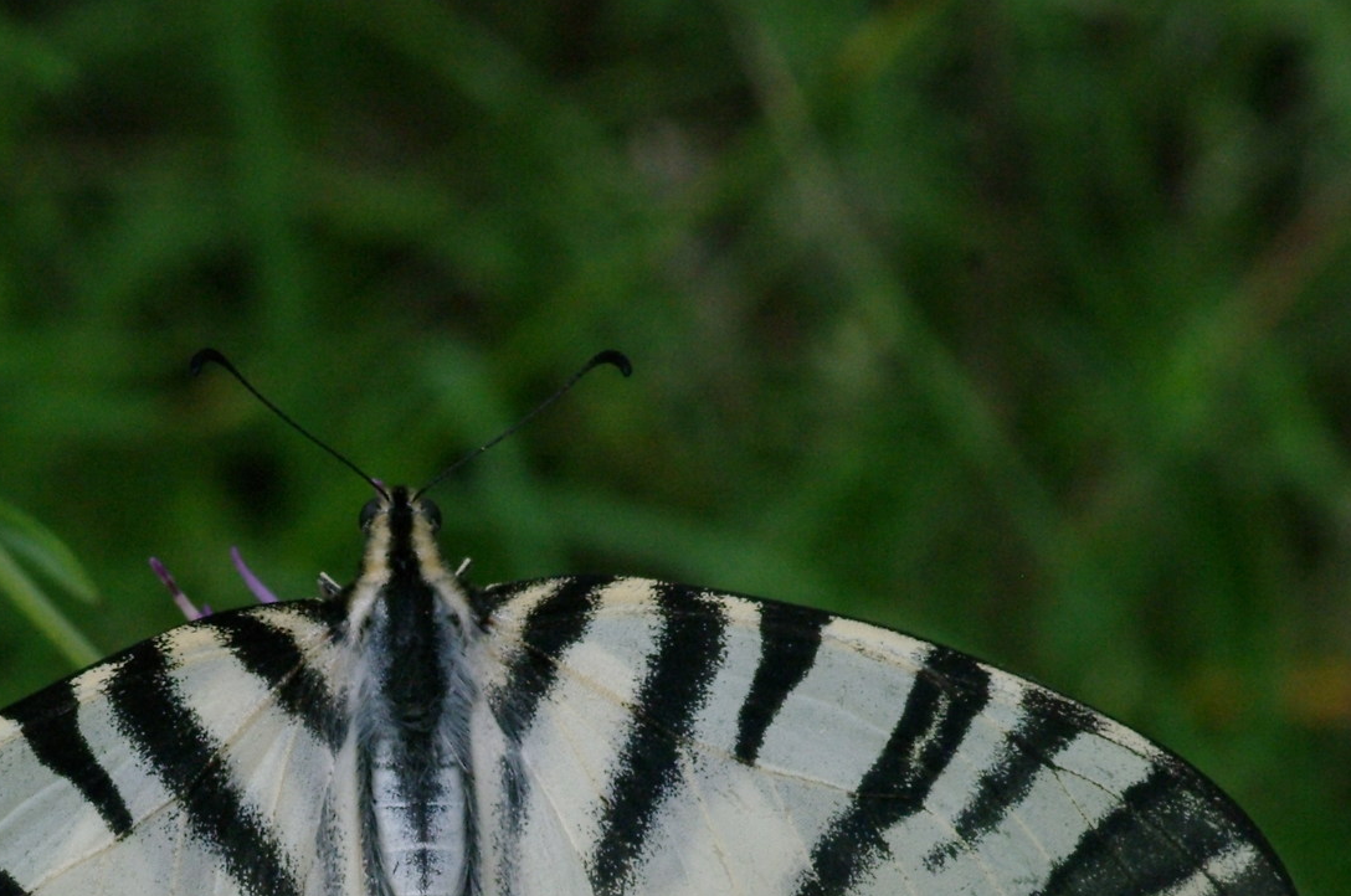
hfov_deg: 6.2
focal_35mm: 331
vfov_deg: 4.1
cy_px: 984
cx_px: 481
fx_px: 12403
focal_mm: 100
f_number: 13
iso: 1600
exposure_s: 1/500
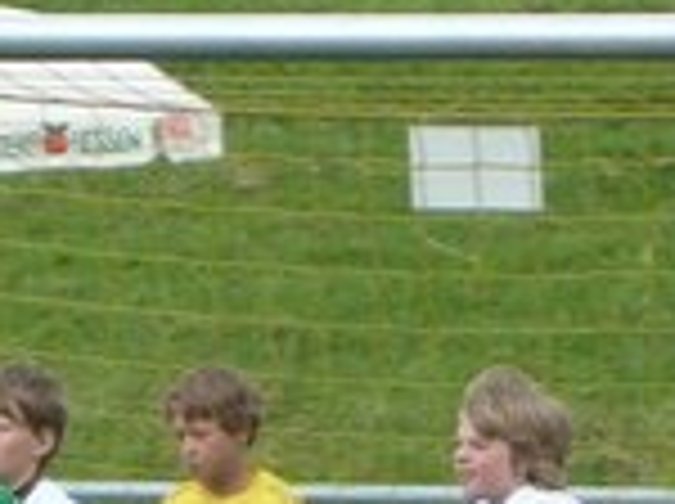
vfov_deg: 1.1
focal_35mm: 1404
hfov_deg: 1.4
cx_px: -230
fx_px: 27334
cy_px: 542
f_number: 4.9
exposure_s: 1/400
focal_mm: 49.2
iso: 160
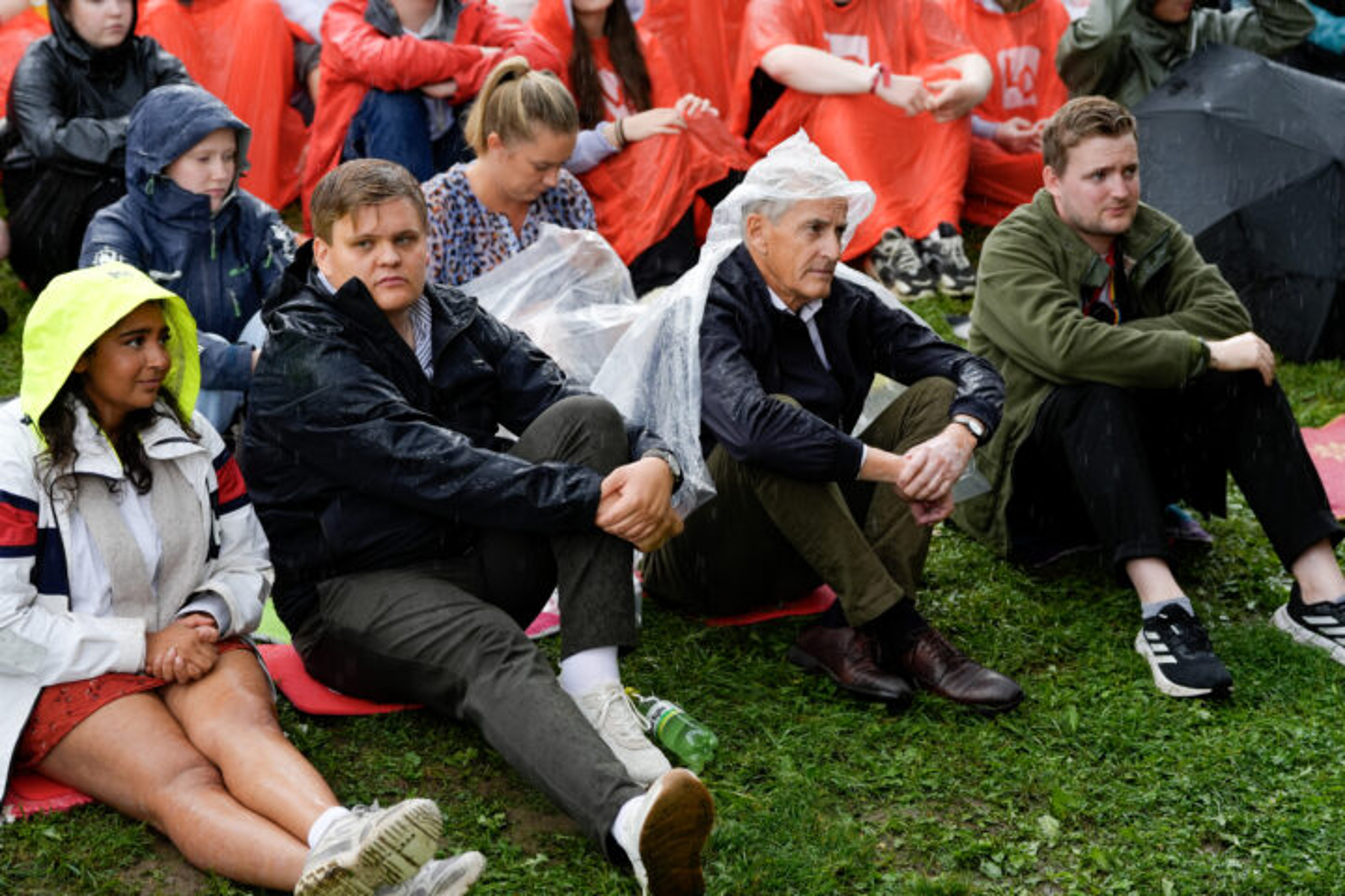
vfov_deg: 15.5
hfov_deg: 23.1
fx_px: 3288
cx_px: 672
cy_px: 448
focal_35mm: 88
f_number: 4
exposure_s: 1/320
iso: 400
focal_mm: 88
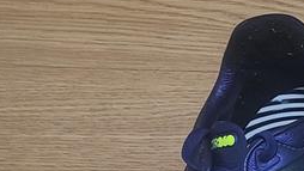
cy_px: 309
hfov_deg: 11.8
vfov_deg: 8.2
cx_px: 762
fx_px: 1153
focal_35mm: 143
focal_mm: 5.4
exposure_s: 1/40
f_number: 1.8
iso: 160
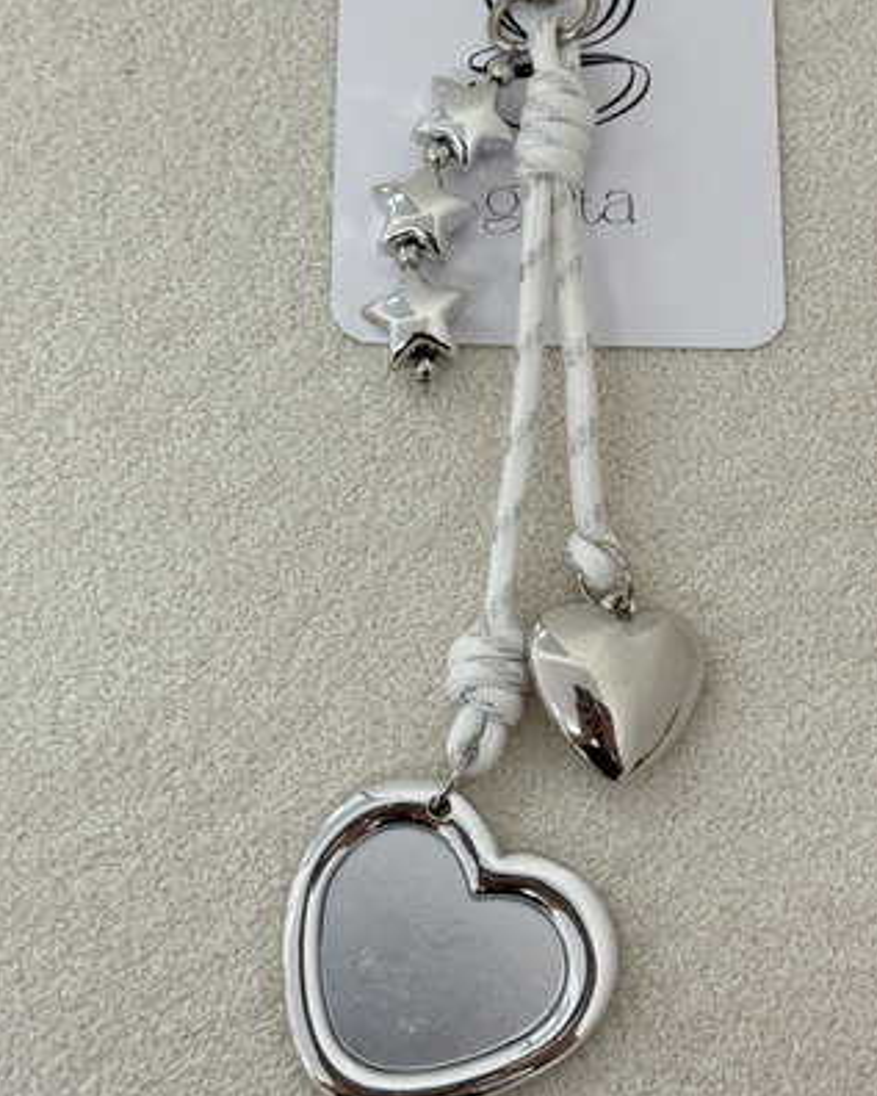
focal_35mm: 63
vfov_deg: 29.9
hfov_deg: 24.2
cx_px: 542
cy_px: 444
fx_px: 2043
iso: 80
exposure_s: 1/50
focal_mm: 6.76
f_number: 1.78
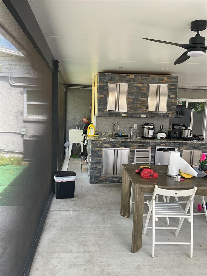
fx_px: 231
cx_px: 104
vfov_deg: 61.7
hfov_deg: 48.2
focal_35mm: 29
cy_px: 138
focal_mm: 3
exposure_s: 1/120
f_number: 1.8
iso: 25
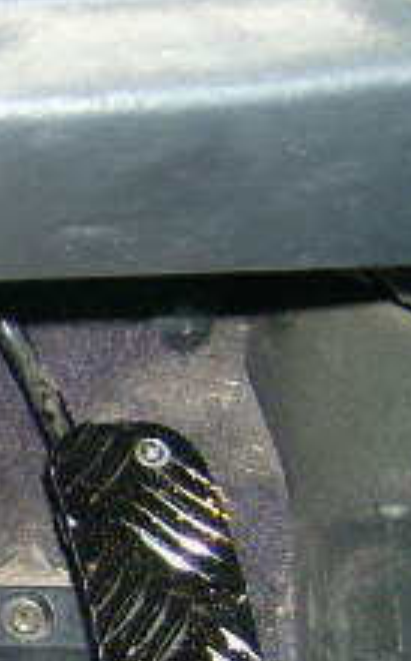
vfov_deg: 19.2
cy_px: 451
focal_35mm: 108
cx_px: -510
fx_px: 1941
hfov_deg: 10.7
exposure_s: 1/60
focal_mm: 5.95
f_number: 2.8
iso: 100
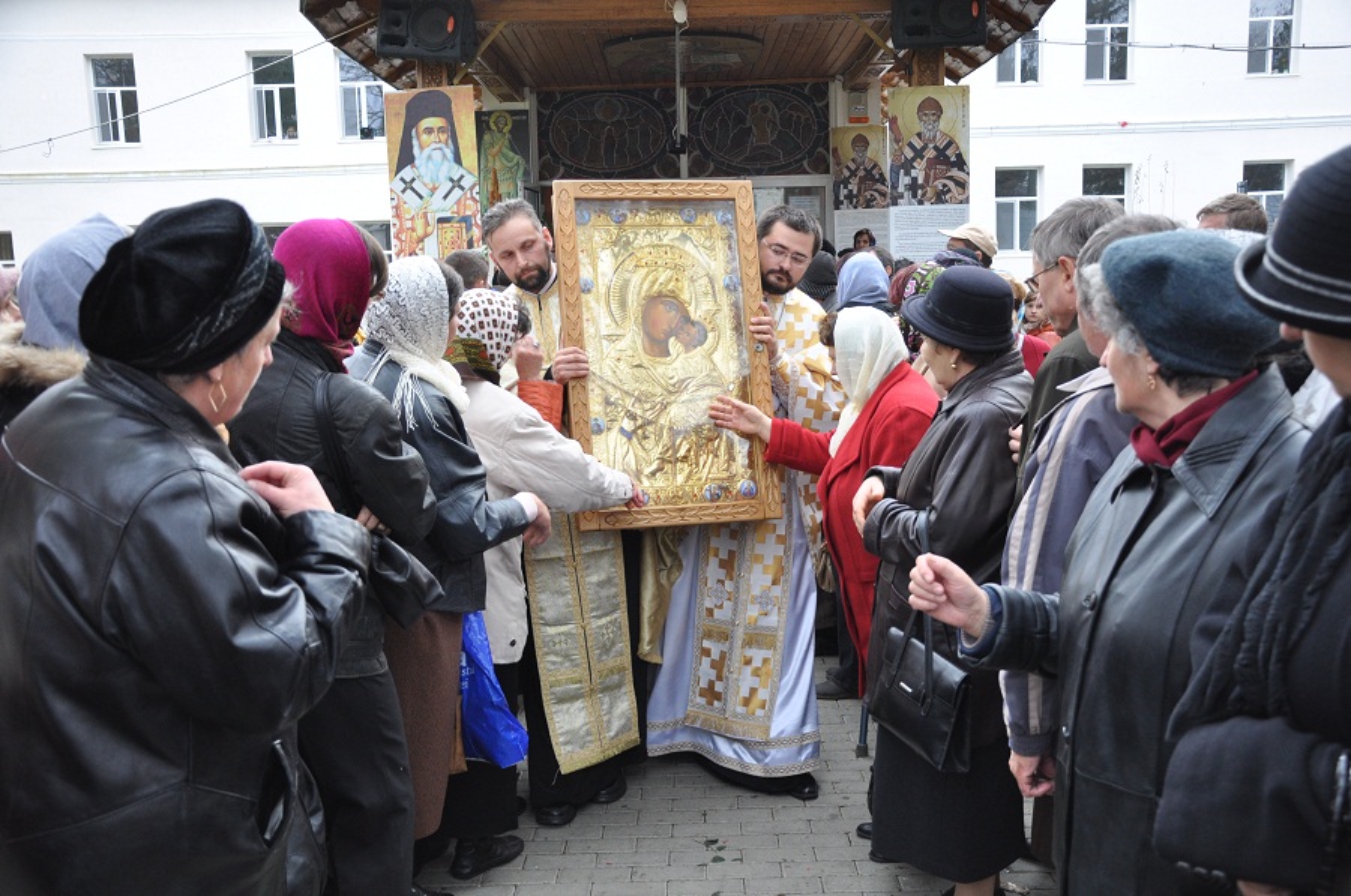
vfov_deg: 36.8
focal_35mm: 36
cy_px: 448
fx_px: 1349
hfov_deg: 53.2
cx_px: 676
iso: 500
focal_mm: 24
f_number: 7.1
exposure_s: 1/200
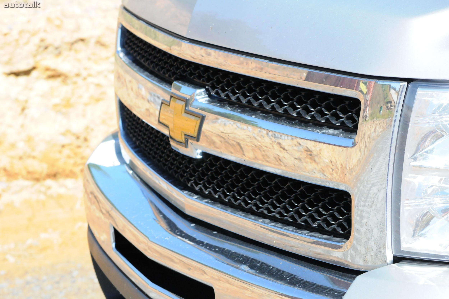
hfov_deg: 13.4
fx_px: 1906
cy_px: 150
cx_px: 224
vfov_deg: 8.9
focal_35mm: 153
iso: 2000
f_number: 10
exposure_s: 1/2000
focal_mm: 102
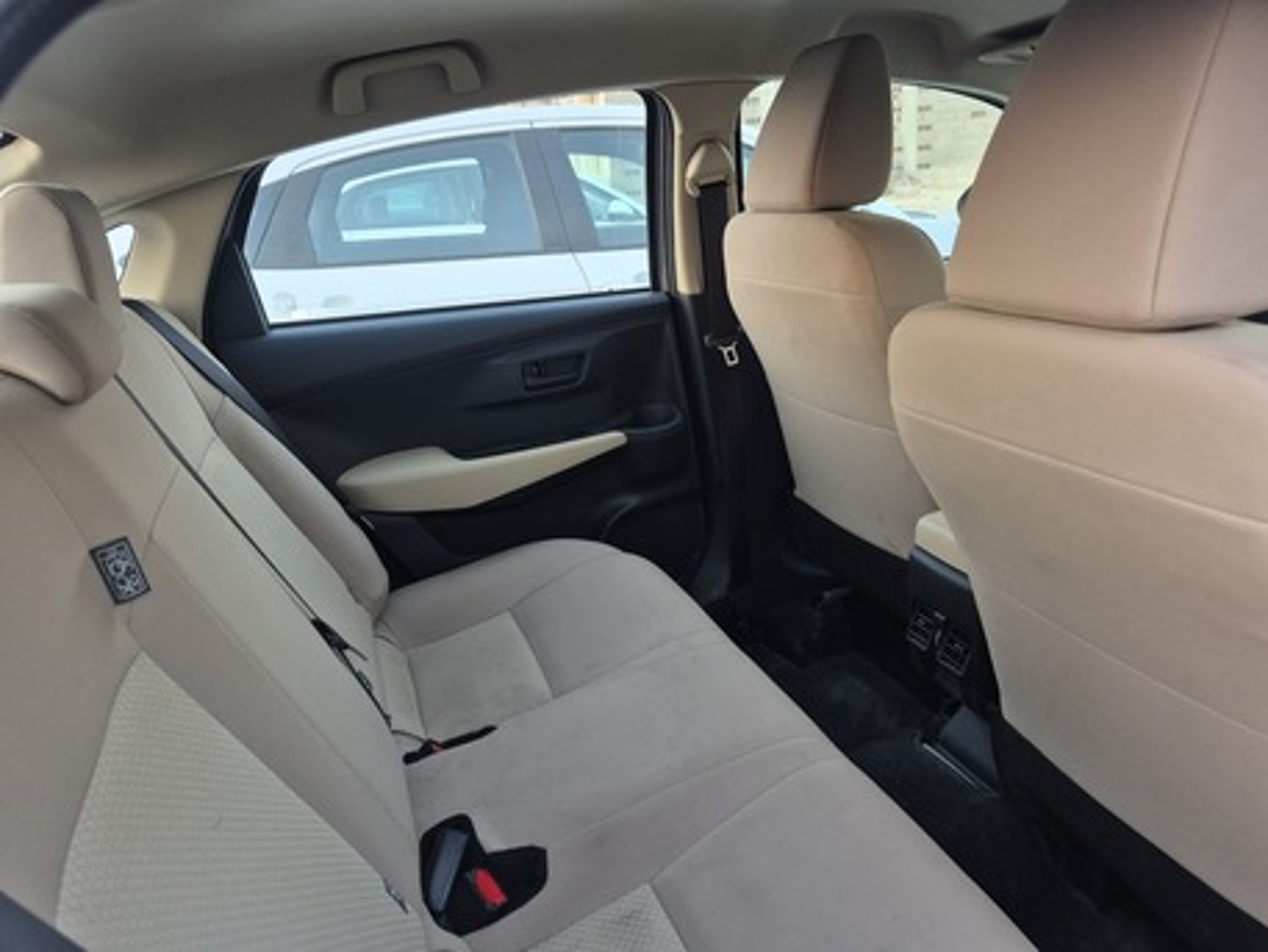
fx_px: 843
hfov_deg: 73.9
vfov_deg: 58.9
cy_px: 476
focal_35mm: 23
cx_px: 634
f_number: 1.8
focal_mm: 5.4
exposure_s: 1/100
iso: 320
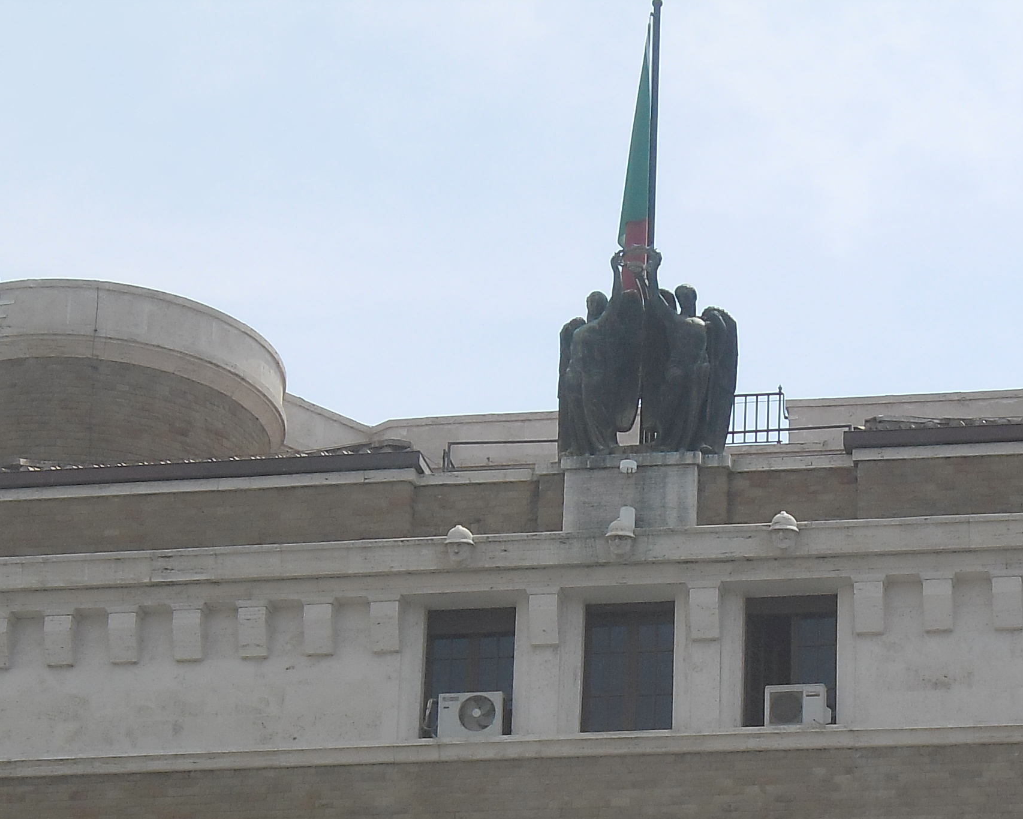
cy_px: 893
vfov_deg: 12.7
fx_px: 3603
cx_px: 777
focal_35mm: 119
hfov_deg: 16.1
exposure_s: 1/490
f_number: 5
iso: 80
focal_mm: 9.3
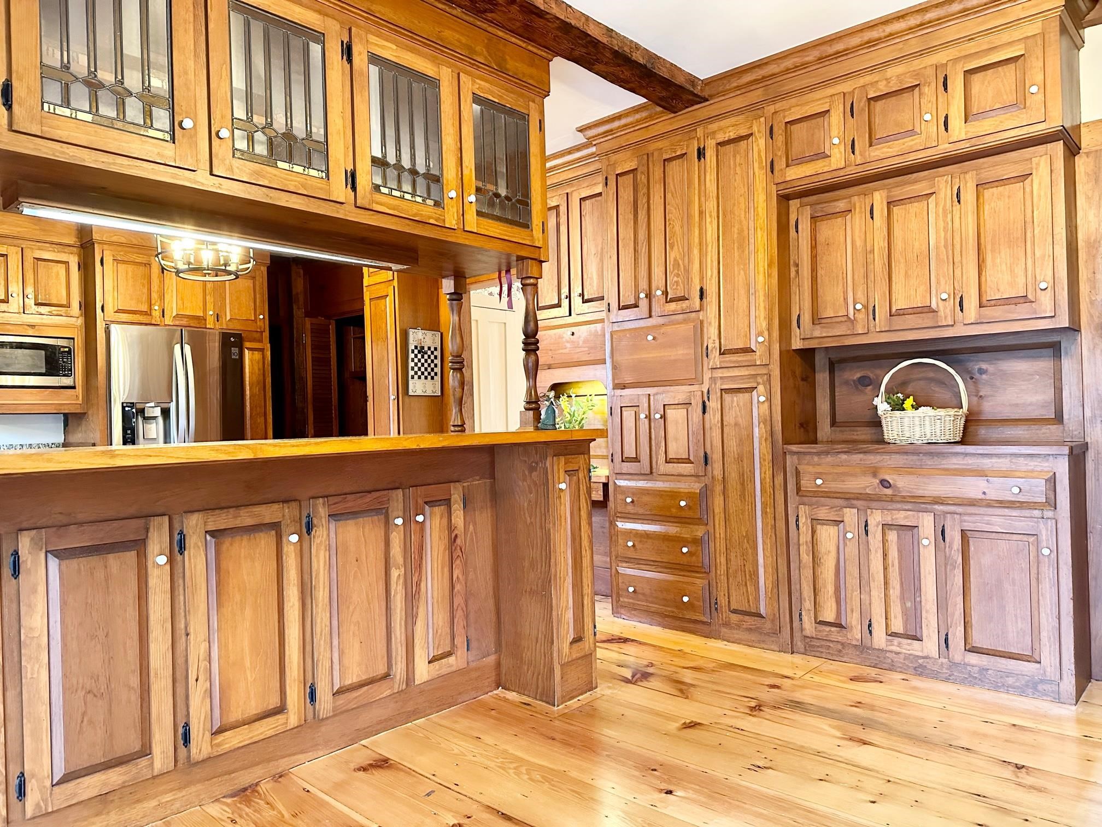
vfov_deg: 56.8
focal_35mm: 24
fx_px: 764
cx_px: 551
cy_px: 414
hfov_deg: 71.6
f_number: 1.78
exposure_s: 1/60
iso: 640
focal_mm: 6.86
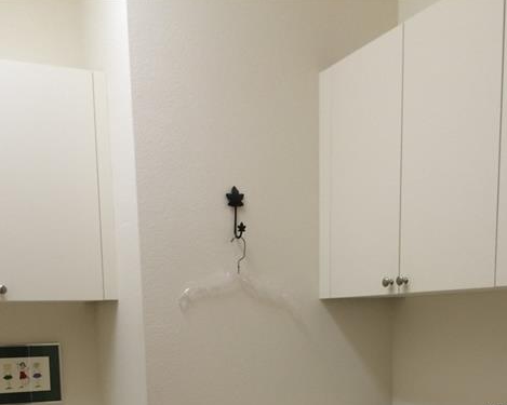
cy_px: 410
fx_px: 720
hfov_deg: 38.7
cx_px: 224
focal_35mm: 48
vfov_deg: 29.3
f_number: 2.2
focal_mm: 4.12
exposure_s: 1/30
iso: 50
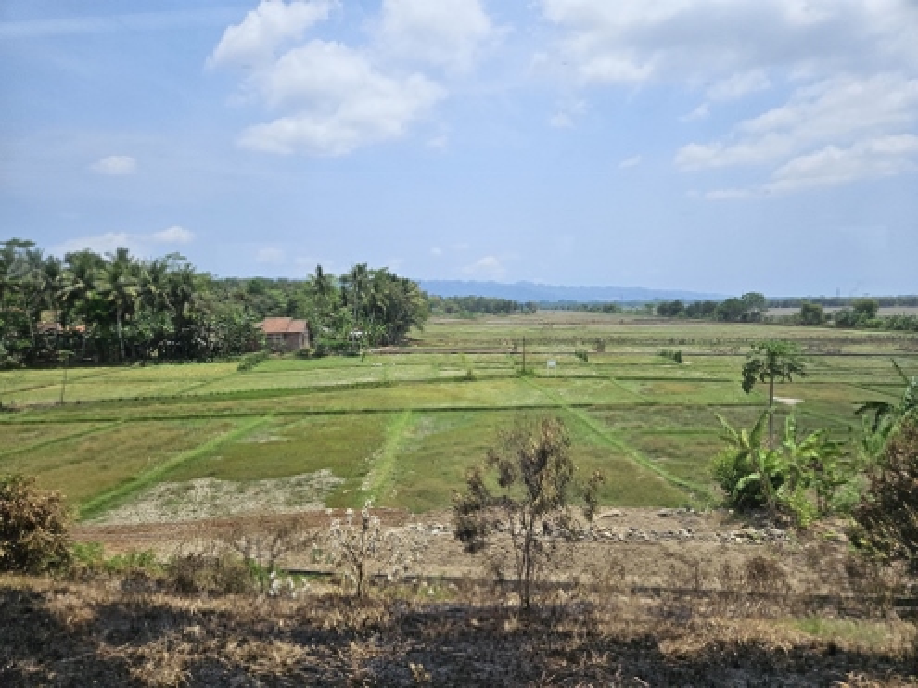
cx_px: 459
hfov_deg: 73.9
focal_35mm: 23
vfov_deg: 58.9
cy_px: 344
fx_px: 610
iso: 40
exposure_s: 1/2000
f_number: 1.8
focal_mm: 5.4
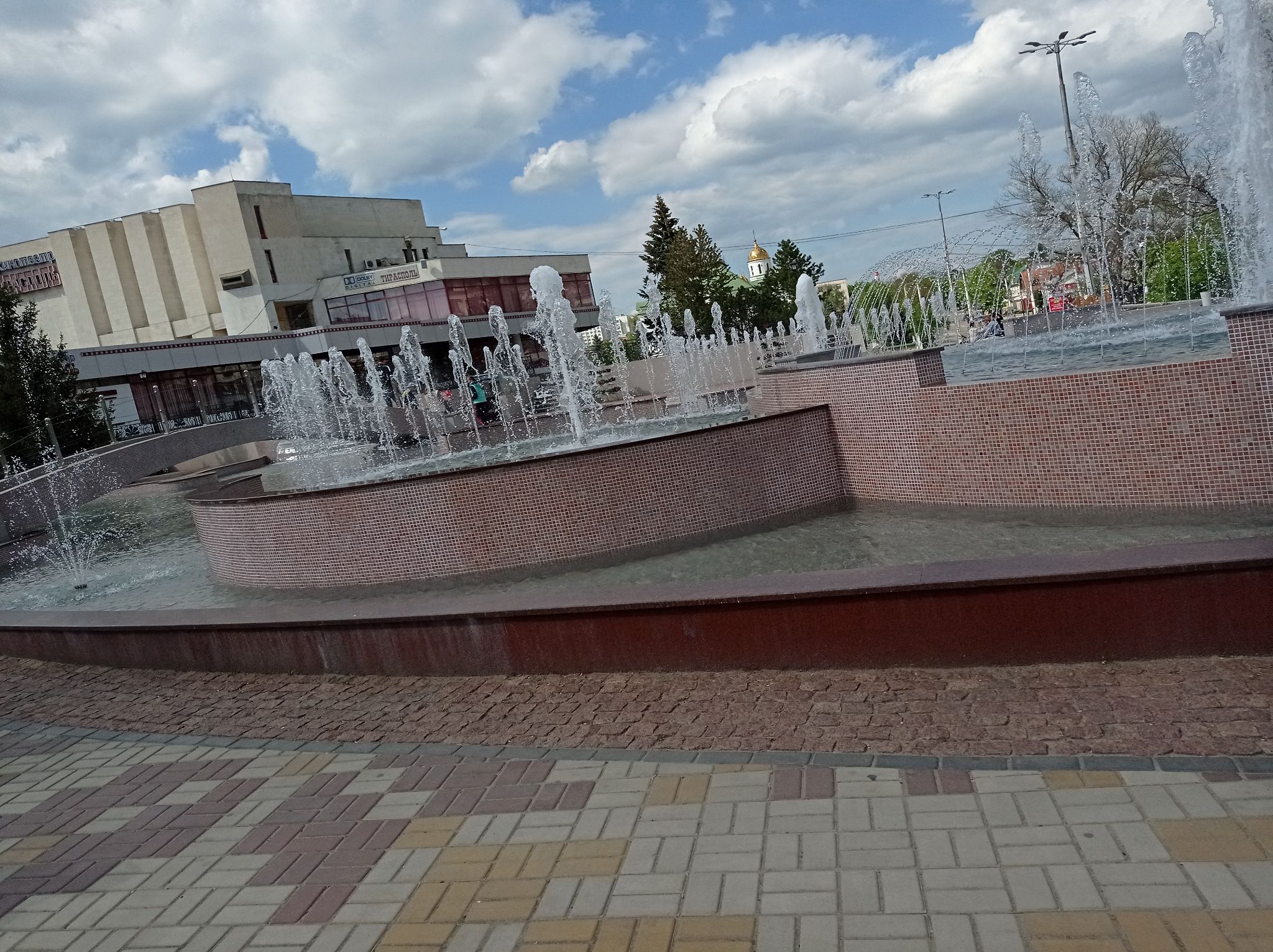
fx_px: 1028
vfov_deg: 49.7
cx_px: 636
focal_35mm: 28
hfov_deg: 63.5
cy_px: 476
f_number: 1.79
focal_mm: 4.74
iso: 103
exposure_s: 1/5319
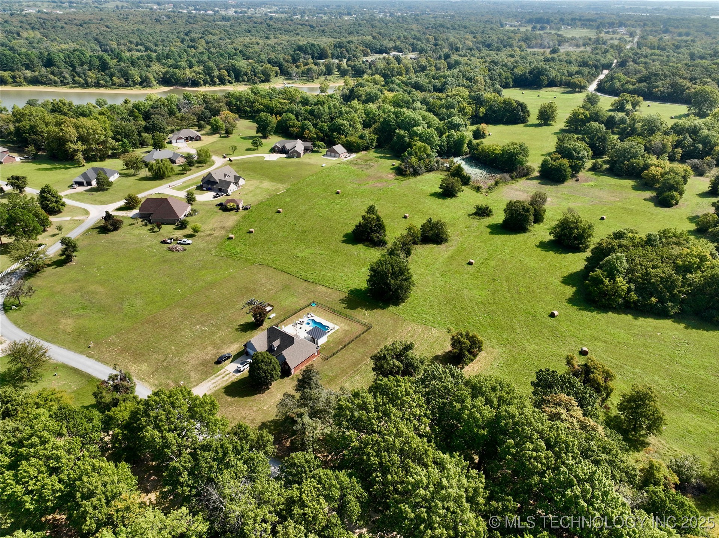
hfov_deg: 71.6
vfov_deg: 56.8
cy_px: 269
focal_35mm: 24
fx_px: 498
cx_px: 360
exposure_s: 1/1000
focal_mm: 12.29
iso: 130
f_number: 2.8
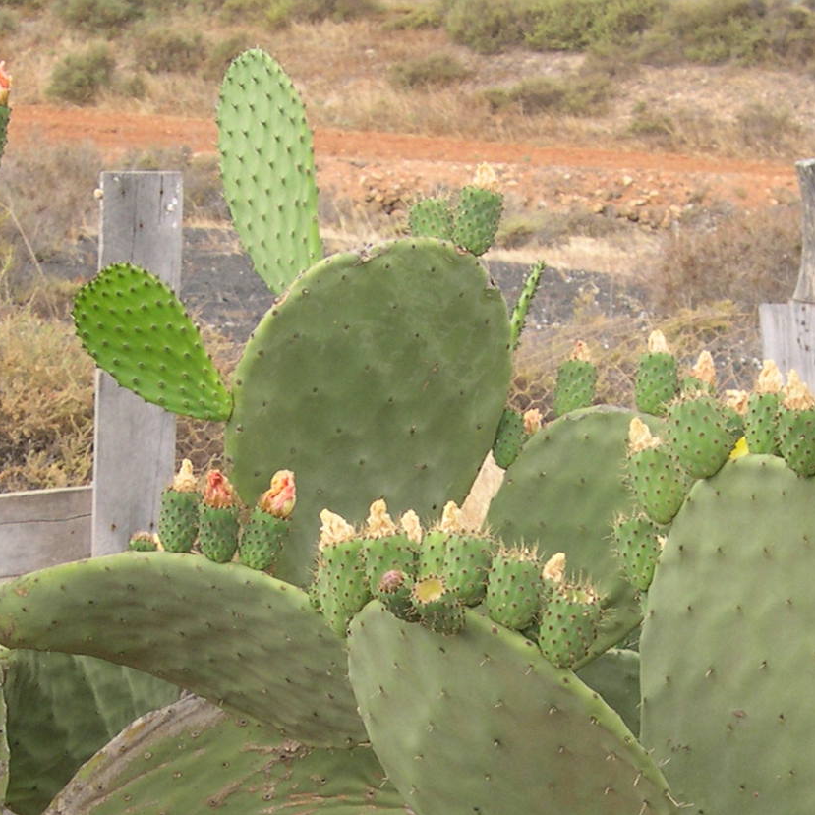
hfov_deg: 18.5
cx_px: 453
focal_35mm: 94
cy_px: 765
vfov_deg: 18.1
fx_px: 2504
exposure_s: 1/237
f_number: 2.9
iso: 100
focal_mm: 9
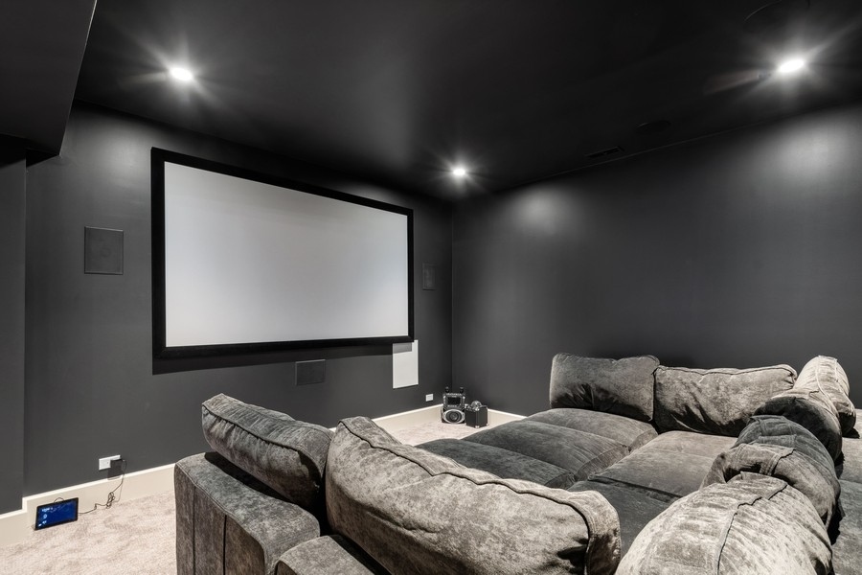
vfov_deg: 72.1
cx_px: 431
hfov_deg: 95.0
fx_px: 395
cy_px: 288
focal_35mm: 16
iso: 200
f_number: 9
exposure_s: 2
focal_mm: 11
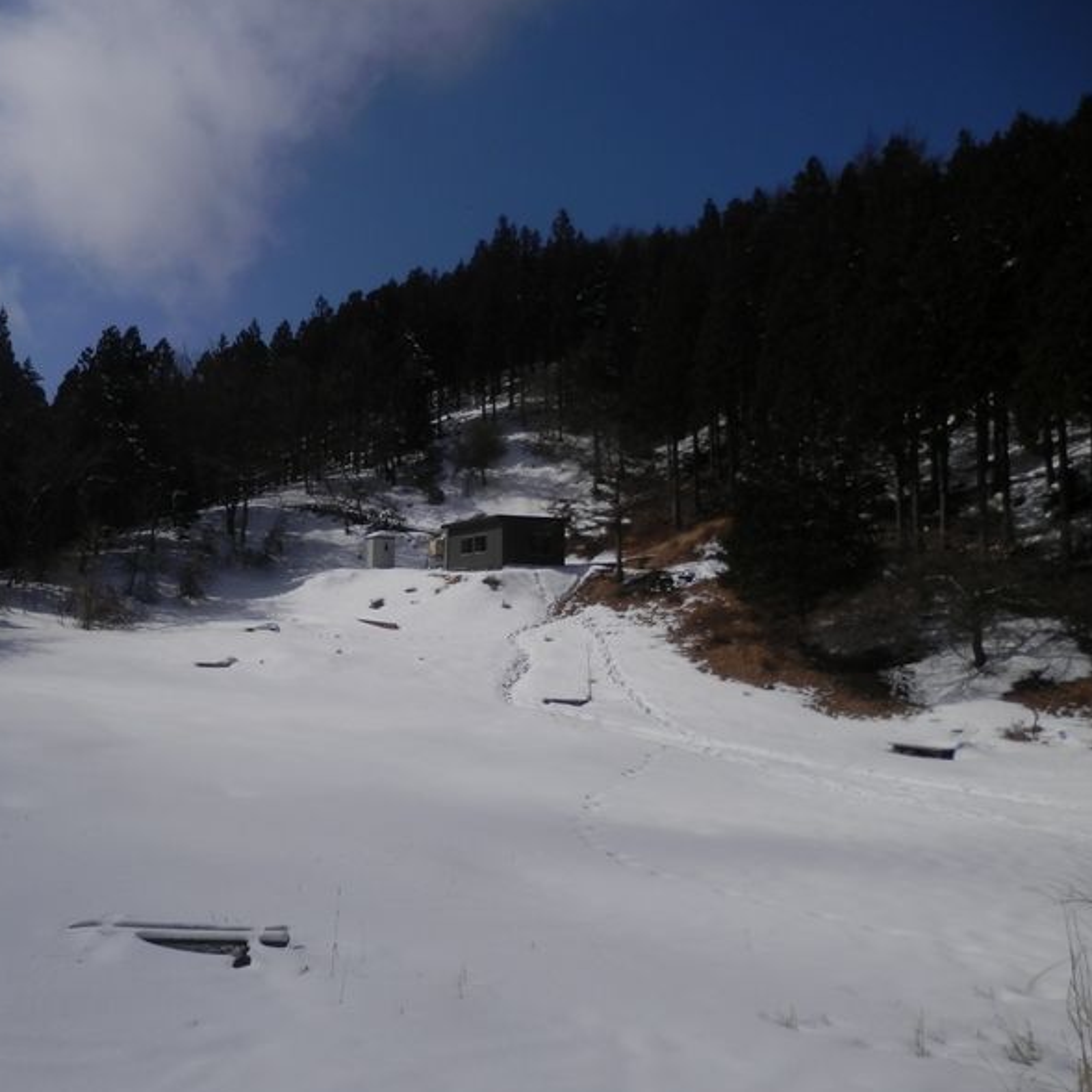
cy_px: 547
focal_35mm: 30
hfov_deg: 53.0
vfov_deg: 54.0
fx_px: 1071
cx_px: 369
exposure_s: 1/800
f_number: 8.7
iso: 80
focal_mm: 4.5
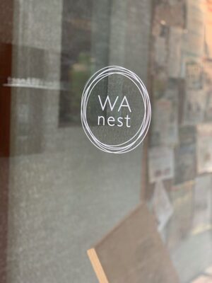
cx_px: 106
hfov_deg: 28.0
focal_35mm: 52
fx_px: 425
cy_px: 142
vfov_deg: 36.8
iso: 125
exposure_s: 1/60
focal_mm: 6
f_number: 2.4
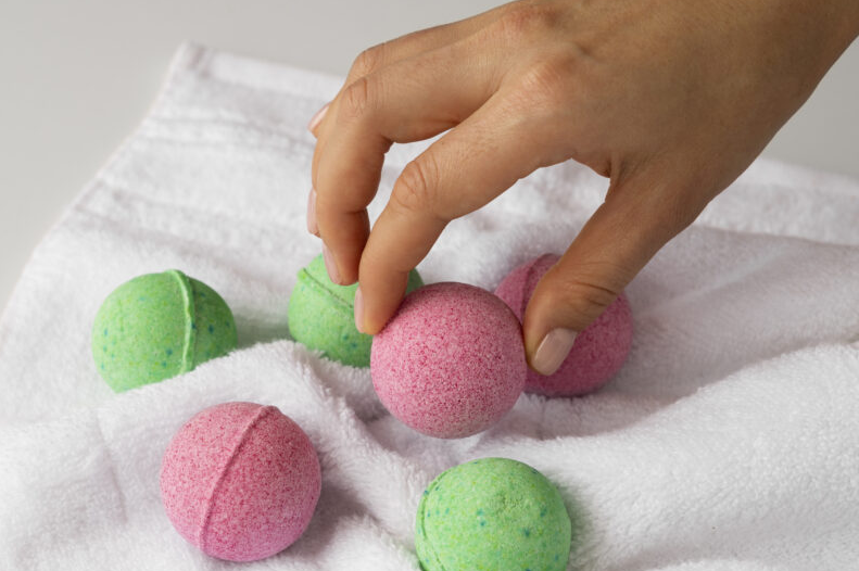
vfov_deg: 17.2
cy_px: 339
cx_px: 416
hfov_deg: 25.7
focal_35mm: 79
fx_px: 1883
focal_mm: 61
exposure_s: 1/250
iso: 400
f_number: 8
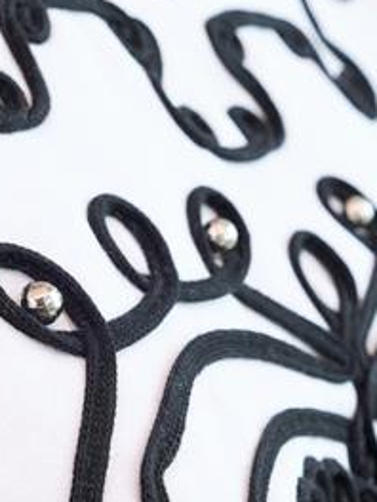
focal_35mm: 98
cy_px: 295
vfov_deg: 20.0
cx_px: 80
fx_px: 1423
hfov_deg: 15.0
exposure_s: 1/100
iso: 500
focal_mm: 25
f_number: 5.6
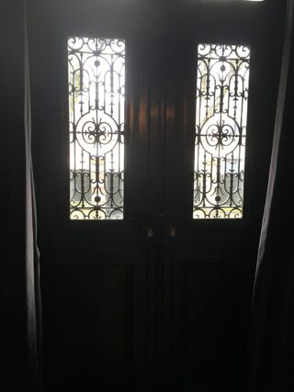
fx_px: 329
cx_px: 147
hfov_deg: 48.2
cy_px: 196
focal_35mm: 29
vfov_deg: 61.7
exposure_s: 1/33
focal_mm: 4.15
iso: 50
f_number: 2.2
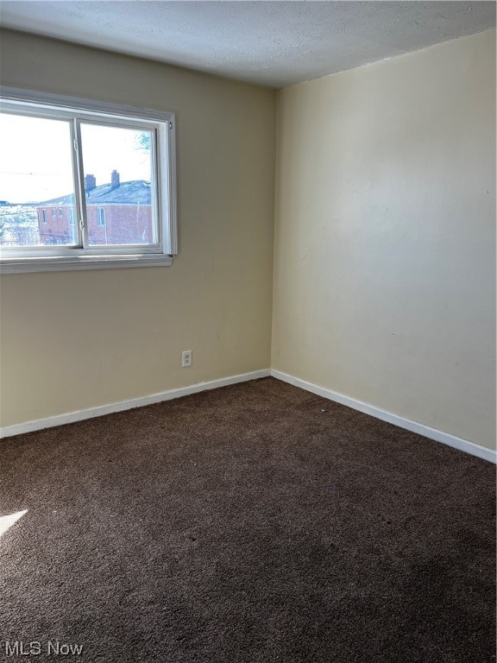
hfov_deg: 53.1
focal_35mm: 26
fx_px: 498
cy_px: 332
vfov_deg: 67.3
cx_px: 248
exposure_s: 1/304
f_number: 1.5
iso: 50
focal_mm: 5.7
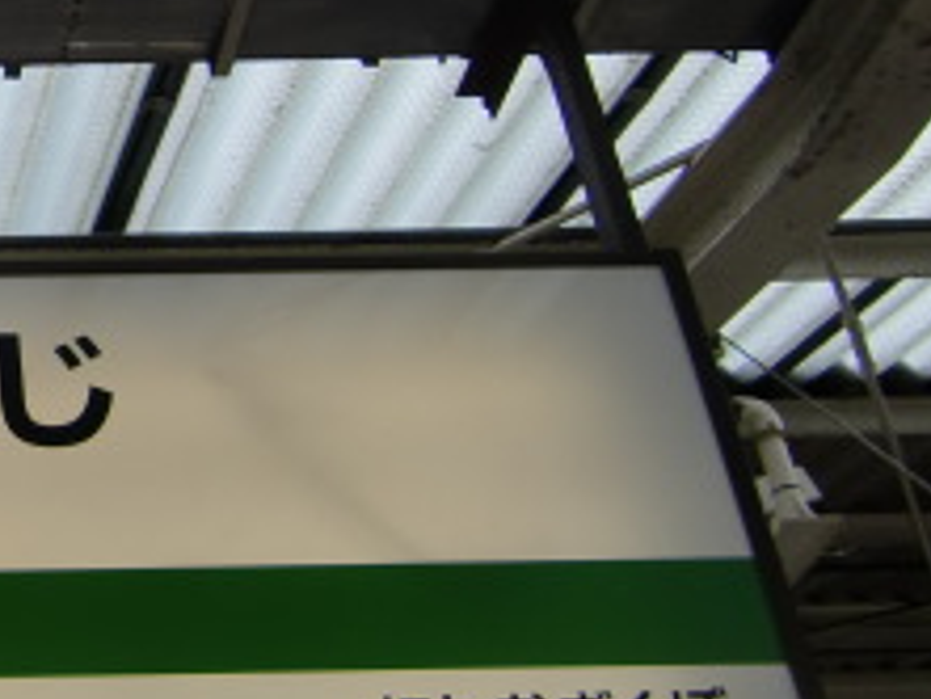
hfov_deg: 21.3
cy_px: 219
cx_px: -350
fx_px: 2180
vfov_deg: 18.2
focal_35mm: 81
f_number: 2.6
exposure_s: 1/250
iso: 64
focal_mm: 4.9
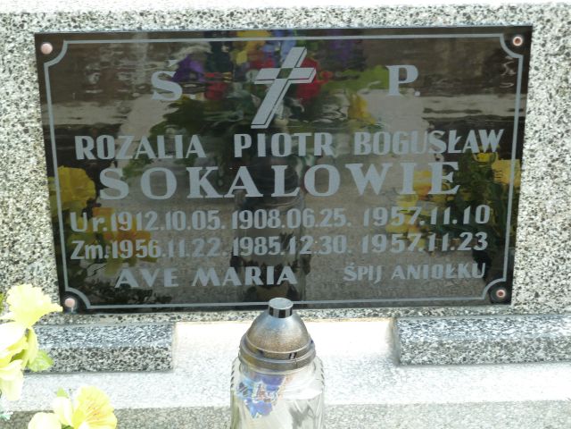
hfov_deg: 27.0
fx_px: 1188
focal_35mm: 72
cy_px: 214
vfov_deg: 20.4
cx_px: 286
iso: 125
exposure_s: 1/40
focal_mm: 11.9
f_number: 4.1
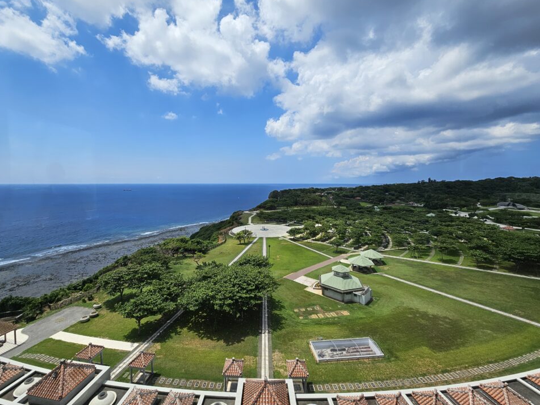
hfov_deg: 102.0
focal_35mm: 14
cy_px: 193
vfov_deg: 85.6
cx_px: 259
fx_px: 218
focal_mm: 2.2
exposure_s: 1/4743
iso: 50
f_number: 2.2
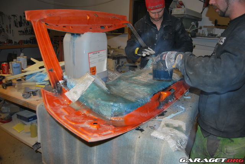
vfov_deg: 48.0
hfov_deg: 67.3
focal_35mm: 27
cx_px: 122
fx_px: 184
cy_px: 82
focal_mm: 18
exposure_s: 1/60
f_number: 3.5
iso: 200
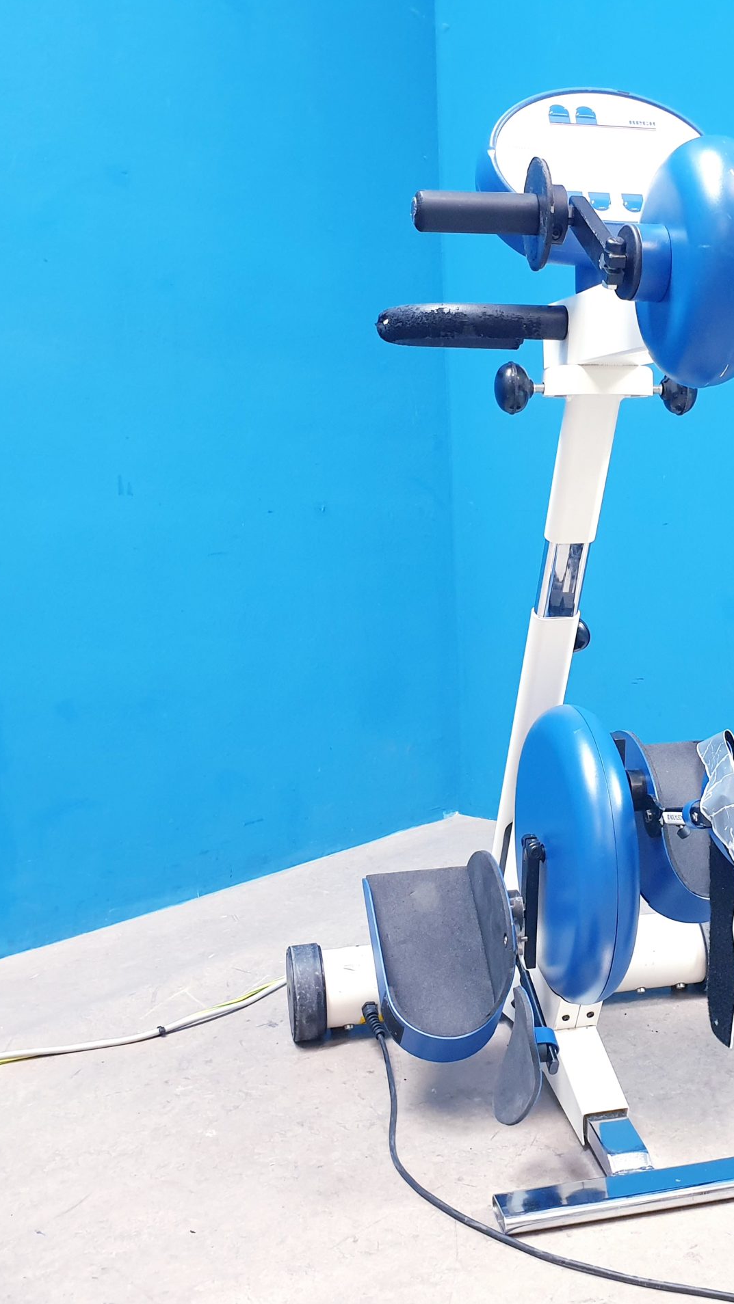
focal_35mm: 38
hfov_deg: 30.4
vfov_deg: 52.8
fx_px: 1315
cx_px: 585
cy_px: 652
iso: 250
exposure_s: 1/25
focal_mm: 4.3
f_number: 2.4
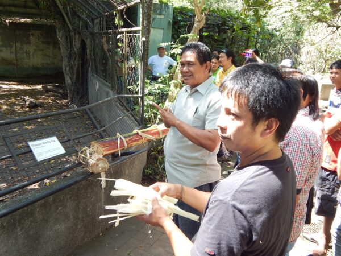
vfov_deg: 45.4
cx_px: 170
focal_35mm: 31
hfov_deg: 58.4
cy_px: 128
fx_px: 305
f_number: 3.2
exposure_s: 1/80
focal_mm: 5.6
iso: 125
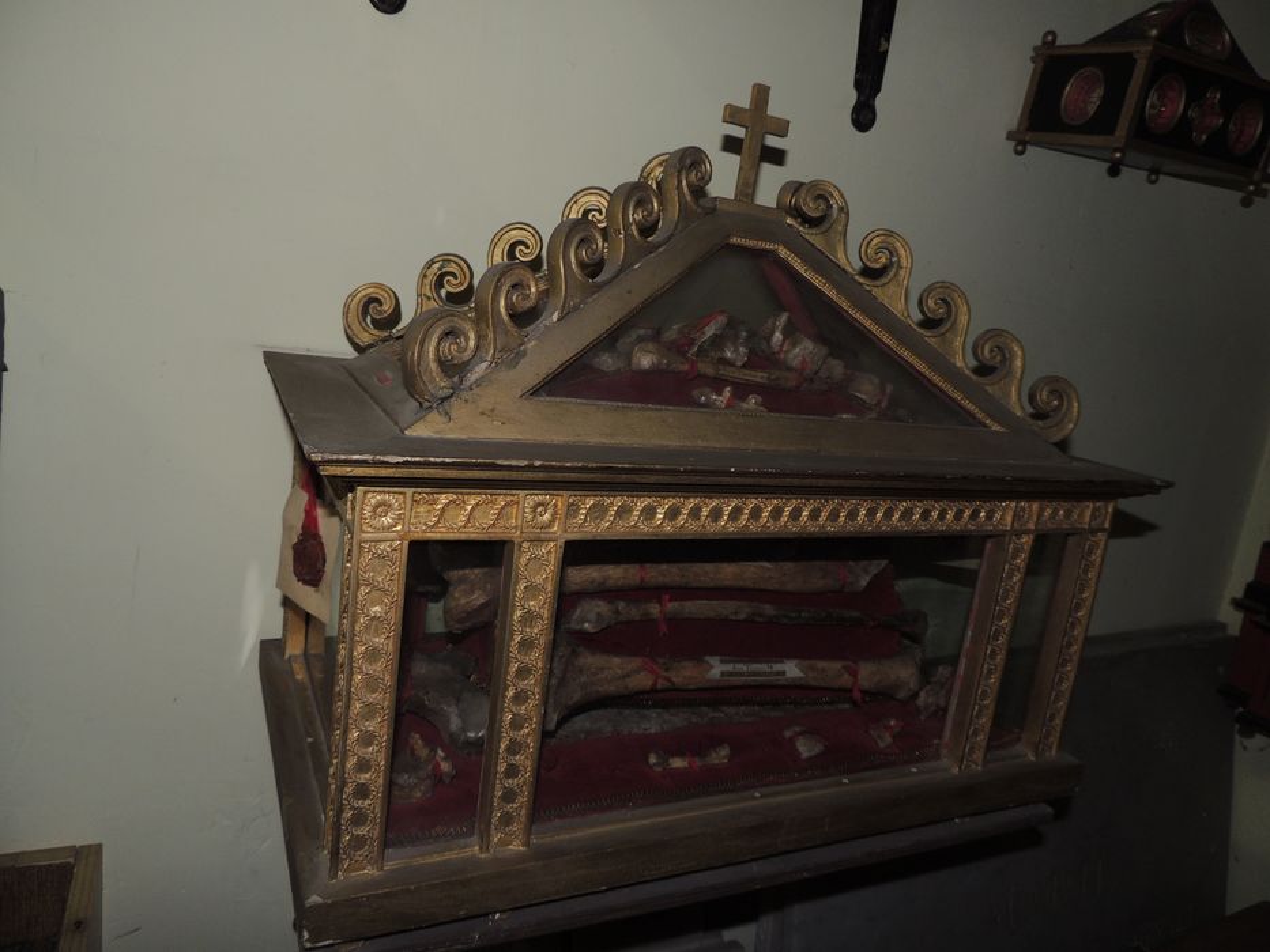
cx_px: 635
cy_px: 476
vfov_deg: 56.8
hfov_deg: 71.6
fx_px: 881
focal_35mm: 24
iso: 160
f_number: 3
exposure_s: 1/30
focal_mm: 4.3
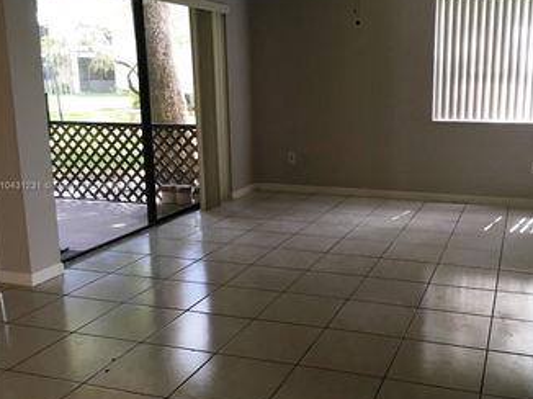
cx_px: 341
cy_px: 186
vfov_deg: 37.7
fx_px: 585
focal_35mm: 38
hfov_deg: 48.4
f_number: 2.2
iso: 25
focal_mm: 4.15
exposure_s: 1/40
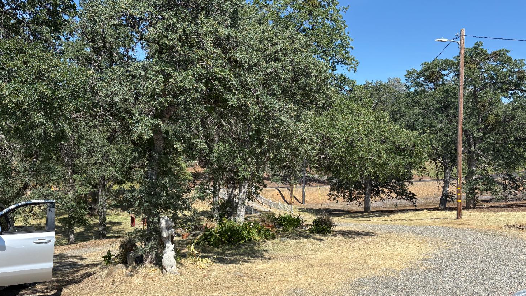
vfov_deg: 40.0
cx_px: 259
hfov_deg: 66.1
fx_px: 404
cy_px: 174
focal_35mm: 29
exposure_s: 1/2865
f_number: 1.6
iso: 50
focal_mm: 5.96
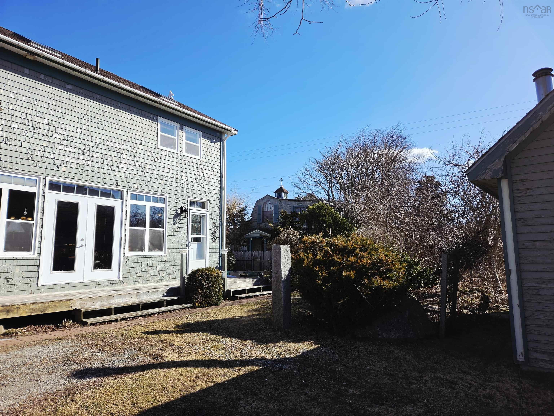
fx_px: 368
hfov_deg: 73.9
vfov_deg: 58.9
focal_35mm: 23
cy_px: 208
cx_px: 277
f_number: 1.8
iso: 80
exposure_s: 1/3924
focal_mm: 5.4
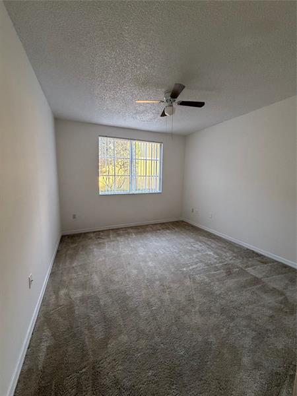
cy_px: 198
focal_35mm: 14
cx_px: 148
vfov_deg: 102.1
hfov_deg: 85.7
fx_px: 160
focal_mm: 2.22
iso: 320
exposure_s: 1/78
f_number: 2.2
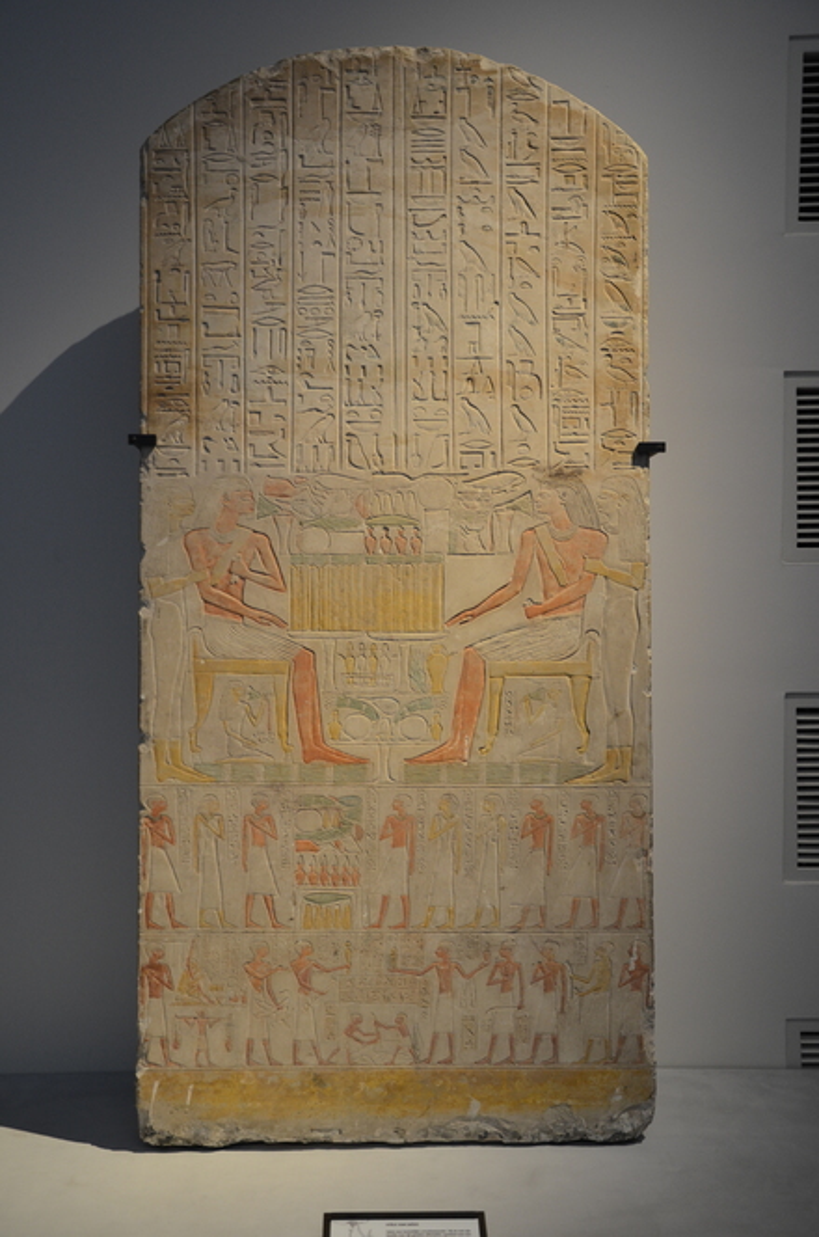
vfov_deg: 57.3
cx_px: 410
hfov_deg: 39.8
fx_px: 1131
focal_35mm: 33
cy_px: 618
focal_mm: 22
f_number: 3.5
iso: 640
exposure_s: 1/30
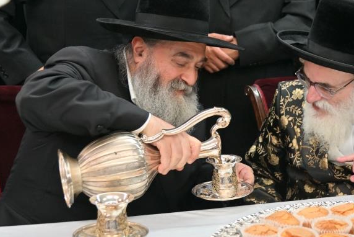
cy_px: 67
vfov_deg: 19.9
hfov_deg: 29.0
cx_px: 285
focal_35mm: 68
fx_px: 669
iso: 400
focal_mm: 38
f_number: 4
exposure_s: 1/160
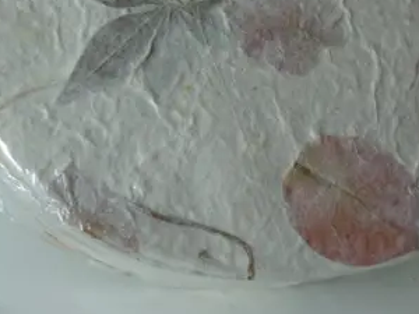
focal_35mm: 149
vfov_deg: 9.9
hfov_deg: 13.2
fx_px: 1804
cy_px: 91
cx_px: 230
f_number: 4
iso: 64
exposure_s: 1/43
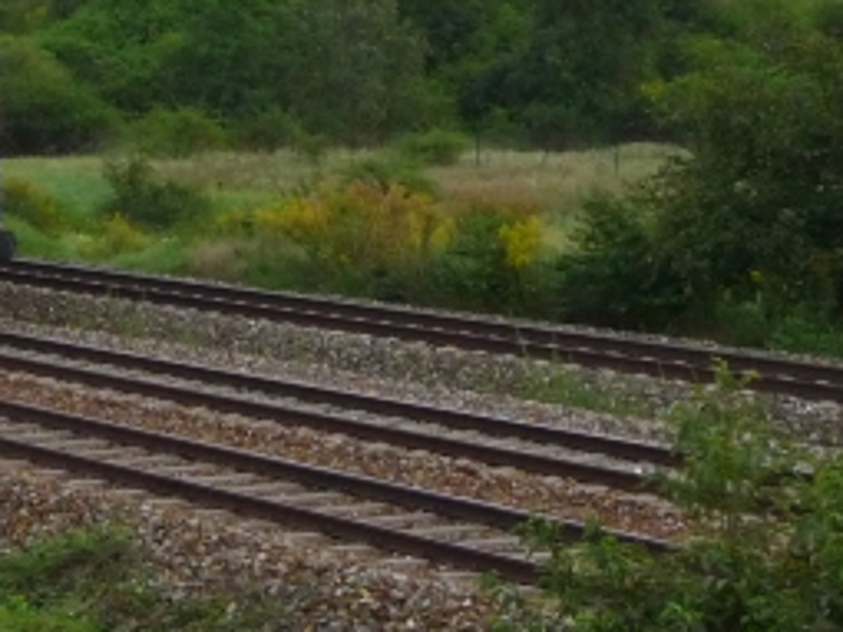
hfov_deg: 13.6
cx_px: -185
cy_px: 126
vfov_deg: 10.5
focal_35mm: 141
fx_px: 3432
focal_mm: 7.6
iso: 250
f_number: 4.1
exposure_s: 1/500
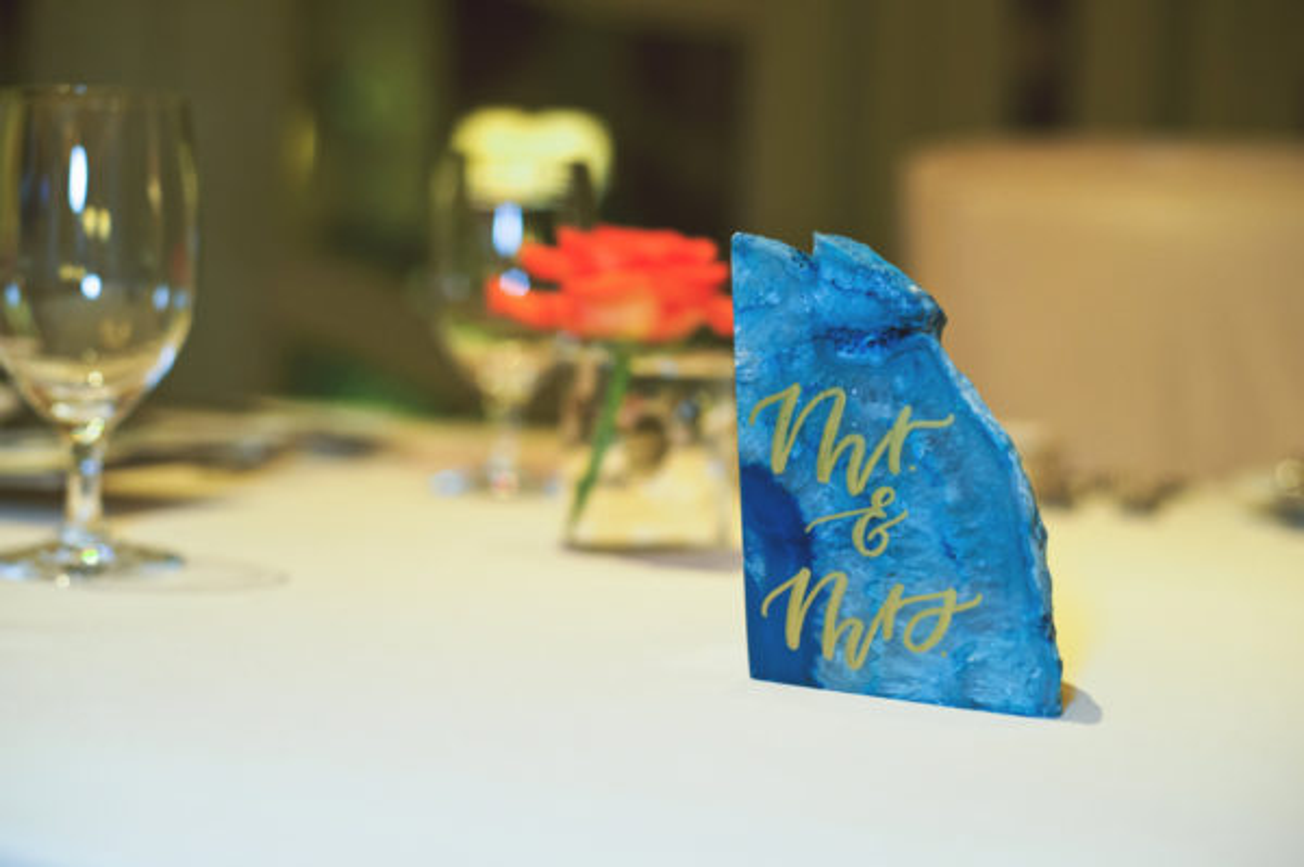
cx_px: 652
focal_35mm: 50
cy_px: 434
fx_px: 1810
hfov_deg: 39.6
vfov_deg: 26.9
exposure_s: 1/125
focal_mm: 50
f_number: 2.8
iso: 3200
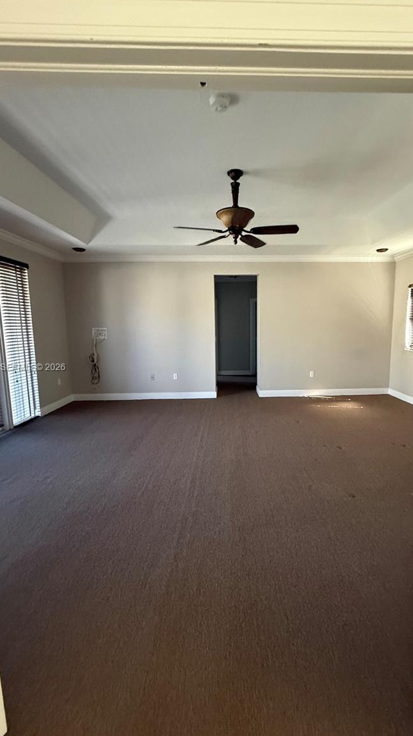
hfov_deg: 66.7
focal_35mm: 16
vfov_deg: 99.4
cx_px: 236
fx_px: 312
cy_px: 368
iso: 800
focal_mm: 2.22
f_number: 2.2
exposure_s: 1/60
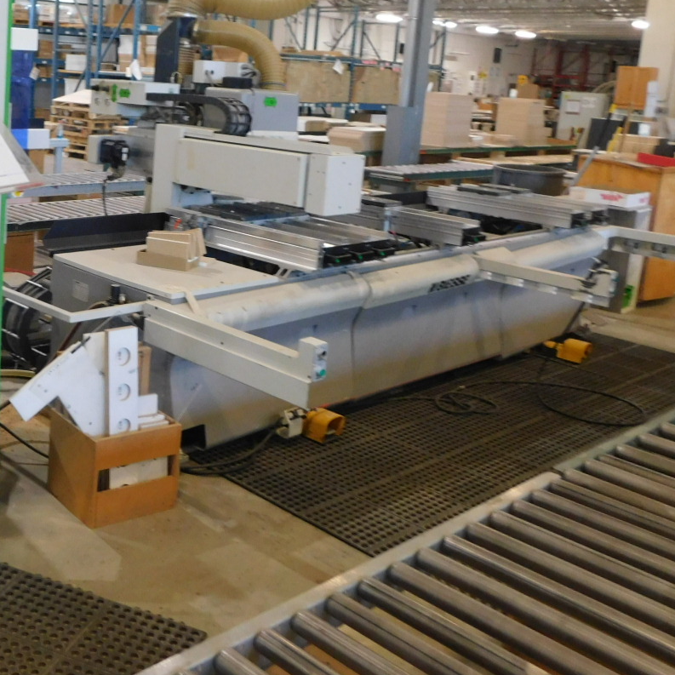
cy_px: 243
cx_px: 102
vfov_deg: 40.6
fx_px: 905
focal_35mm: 41
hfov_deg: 38.8
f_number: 3
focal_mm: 4
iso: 320
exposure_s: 1/30
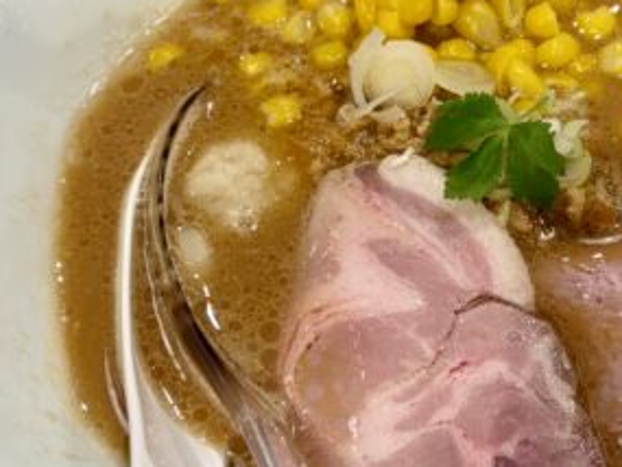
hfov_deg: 26.5
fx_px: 1312
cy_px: 218
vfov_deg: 20.2
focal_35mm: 73
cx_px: 432
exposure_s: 1/60
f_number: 1.6
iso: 80
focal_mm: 5.96
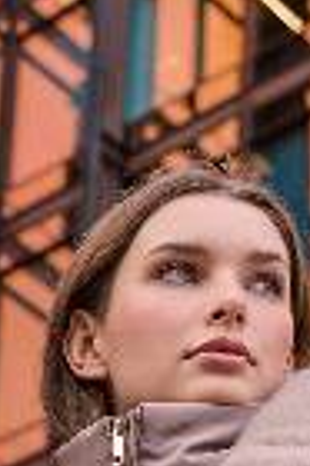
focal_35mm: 185
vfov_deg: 10.7
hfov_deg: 7.3
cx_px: -113
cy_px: 706
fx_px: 2395
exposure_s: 1/160
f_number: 4
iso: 200
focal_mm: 37
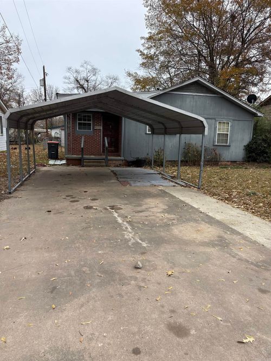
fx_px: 271
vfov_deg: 67.3
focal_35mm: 26
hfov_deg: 53.0
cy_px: 180
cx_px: 136
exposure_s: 1/694
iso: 50
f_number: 1.6
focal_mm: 5.96
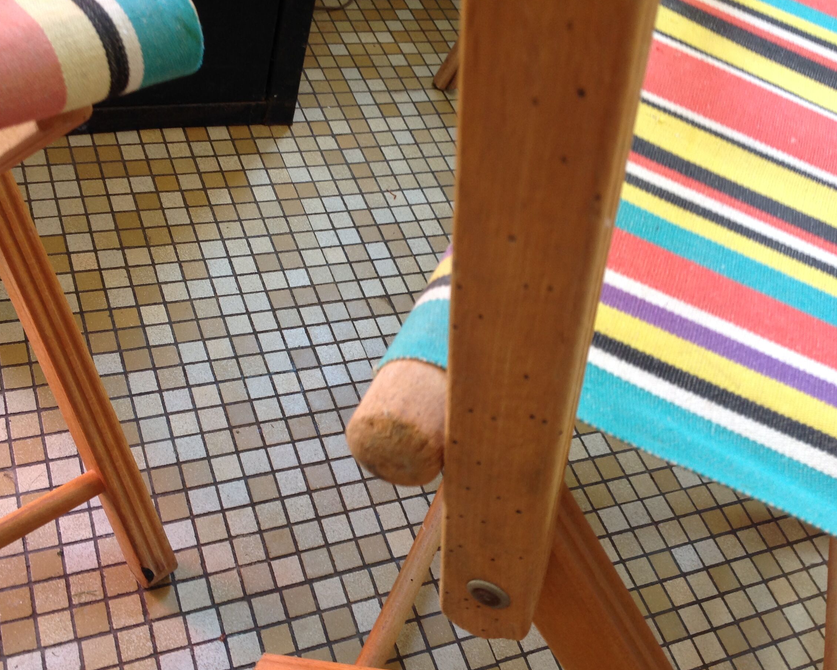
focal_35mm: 39
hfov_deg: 46.7
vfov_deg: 38.2
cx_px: 367
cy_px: 341
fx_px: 966
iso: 64
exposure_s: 1/15
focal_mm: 4.28
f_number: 2.4
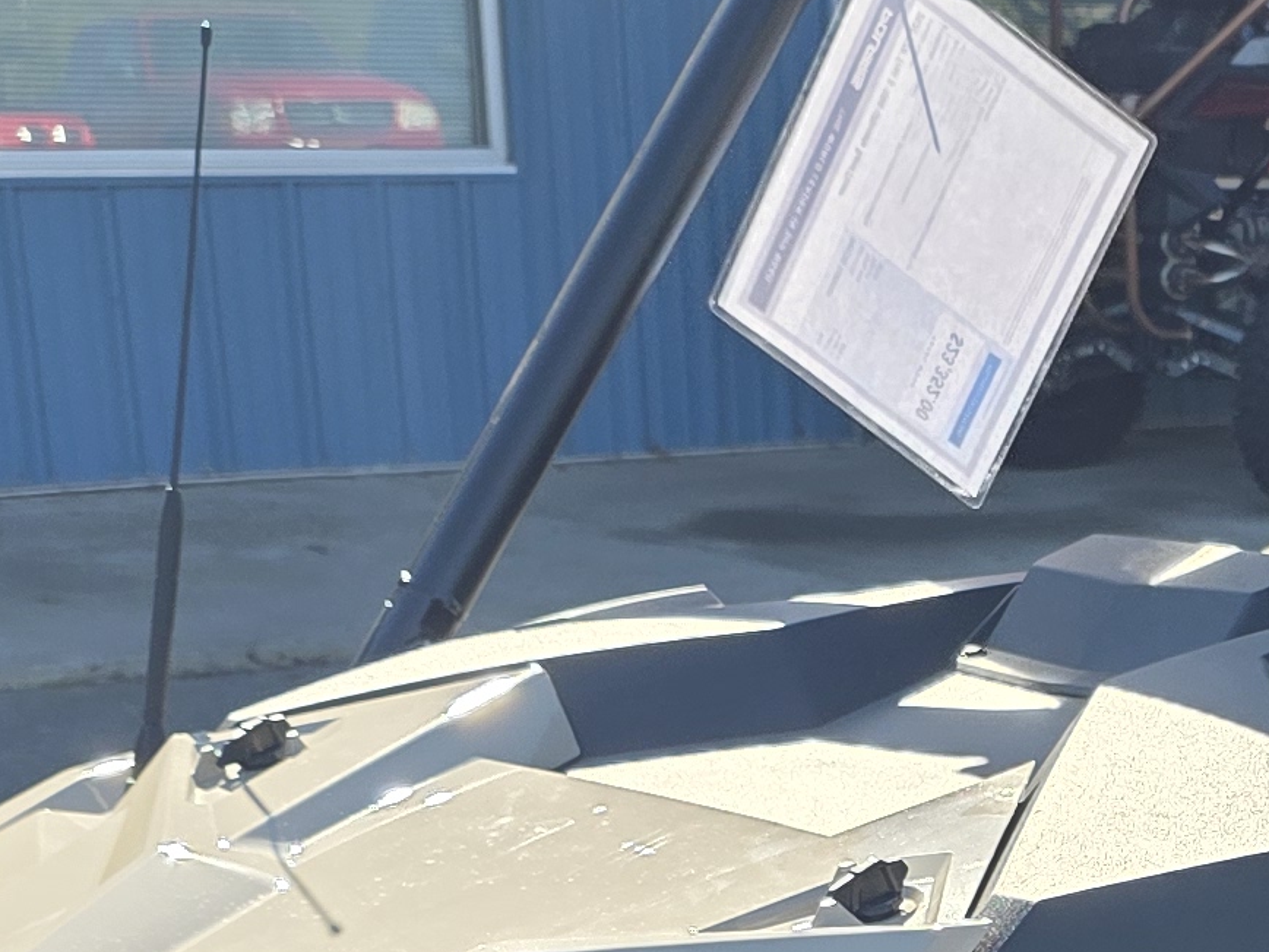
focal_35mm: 106
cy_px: 1435
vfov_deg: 13.2
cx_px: 1462
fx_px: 3886
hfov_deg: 17.8
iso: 80
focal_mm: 6.3
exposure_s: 1/2579
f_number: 1.7
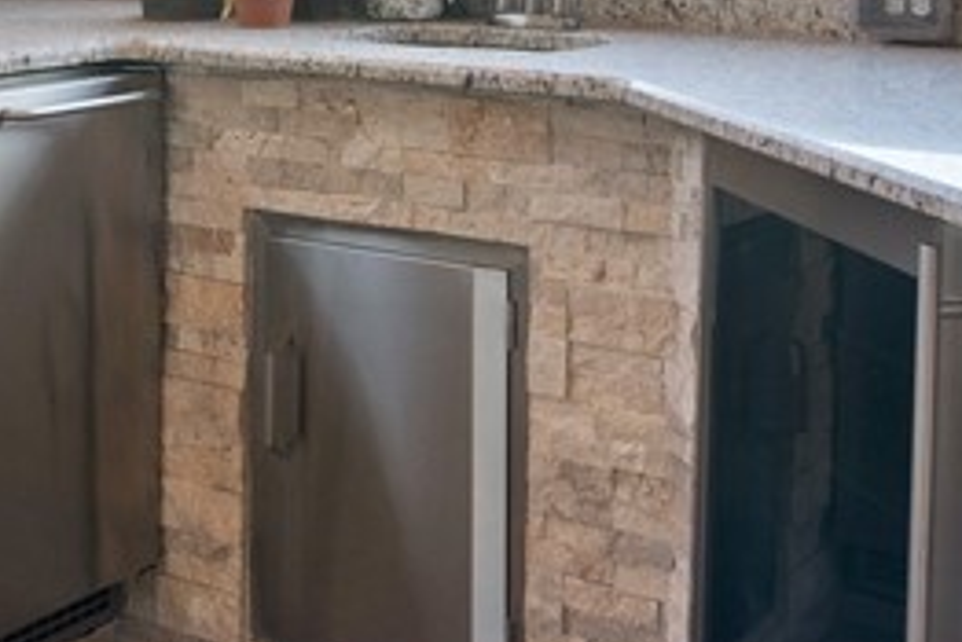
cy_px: -66
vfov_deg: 20.0
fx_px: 1738
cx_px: 231
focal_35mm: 65
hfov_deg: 30.4
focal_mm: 8
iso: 200
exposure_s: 1/8
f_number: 7.1
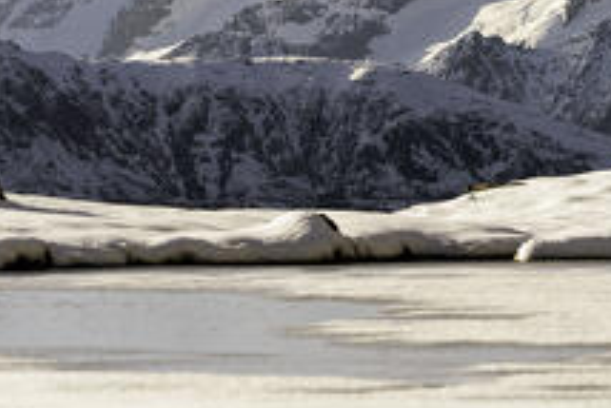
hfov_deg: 5.2
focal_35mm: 398
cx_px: 320
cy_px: 34
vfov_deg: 3.5
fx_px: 6759
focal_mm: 142
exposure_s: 1/800
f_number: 8
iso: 125
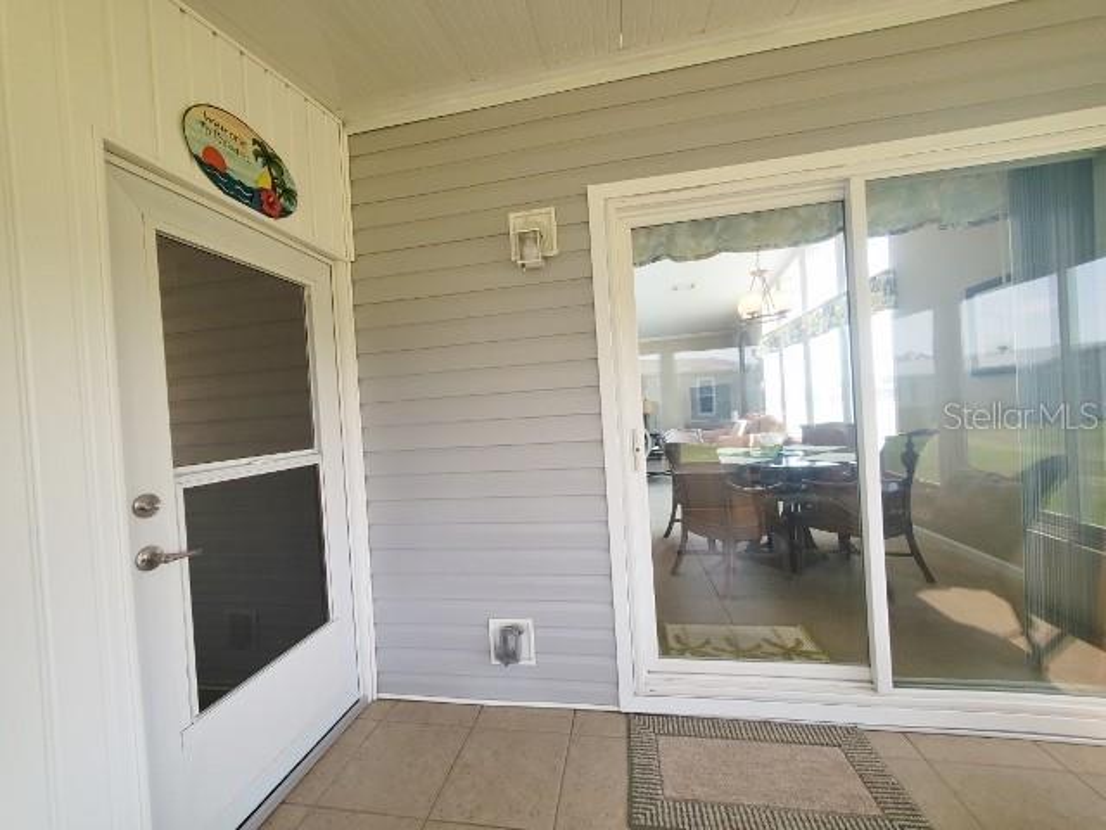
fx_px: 415
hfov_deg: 106.2
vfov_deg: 89.9
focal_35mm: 13
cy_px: 415
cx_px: 553
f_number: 2.2
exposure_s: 1/60
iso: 80
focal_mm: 1.8
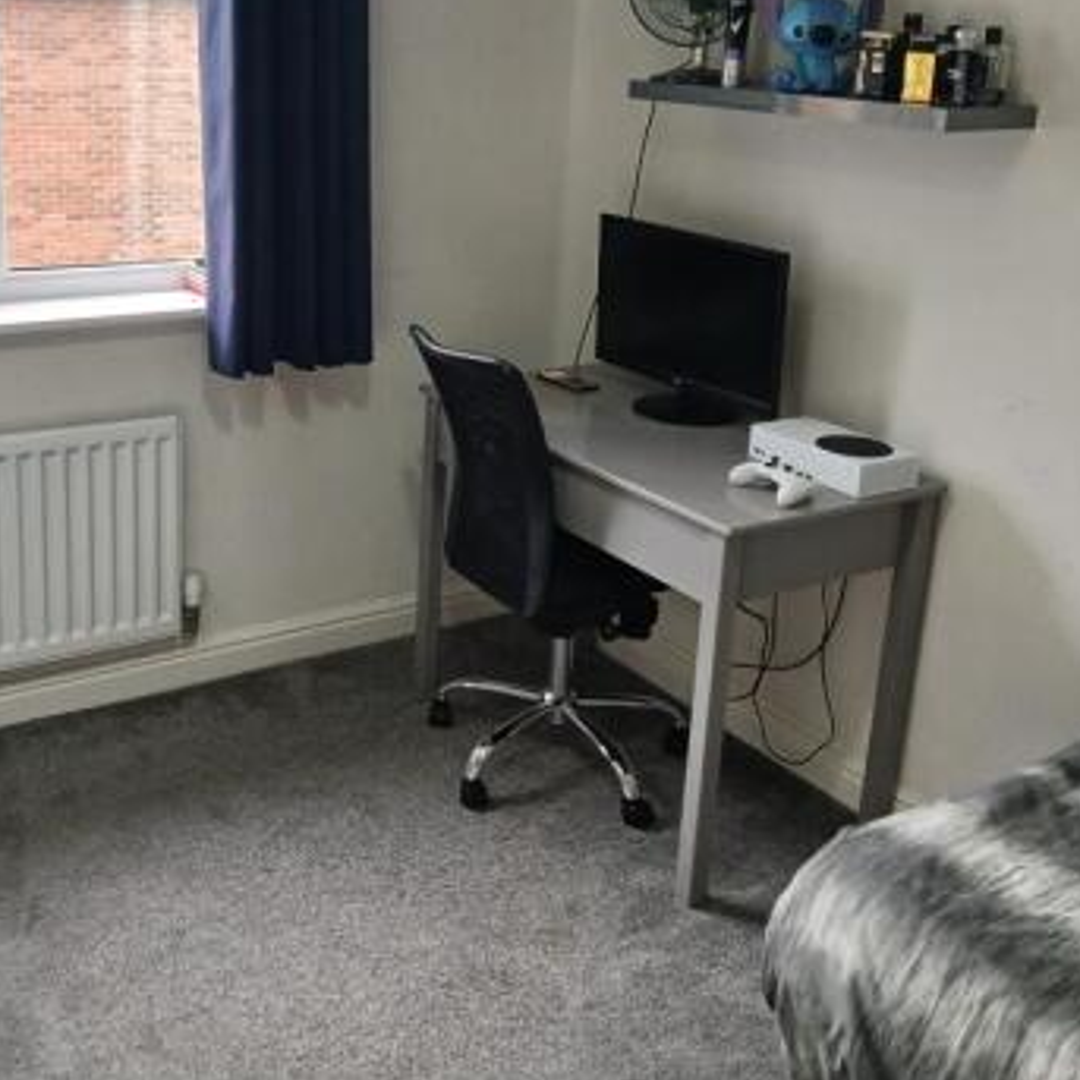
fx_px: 1377
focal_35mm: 39
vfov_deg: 42.5
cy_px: 398
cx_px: 405
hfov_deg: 42.5
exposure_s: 1/50
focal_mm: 3.98
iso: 100
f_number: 1.8
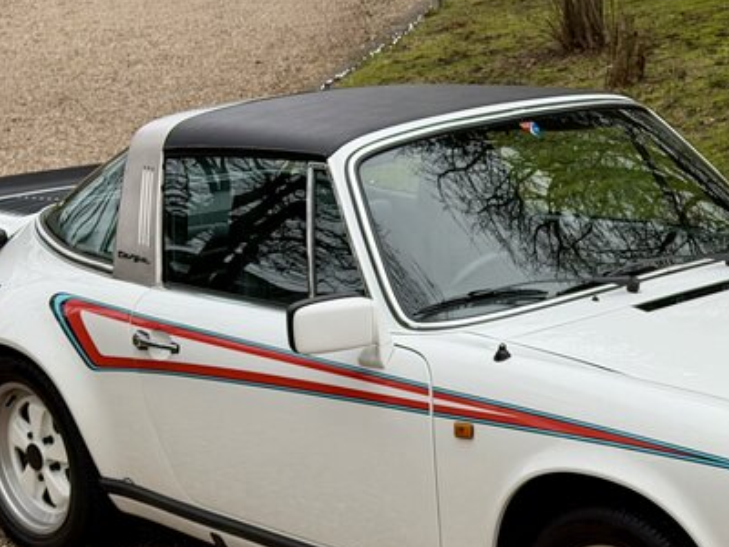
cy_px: 489
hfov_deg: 20.2
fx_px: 2022
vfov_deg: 15.2
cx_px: 596
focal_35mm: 96
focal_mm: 6.76
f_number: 1.78
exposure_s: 1/88
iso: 100
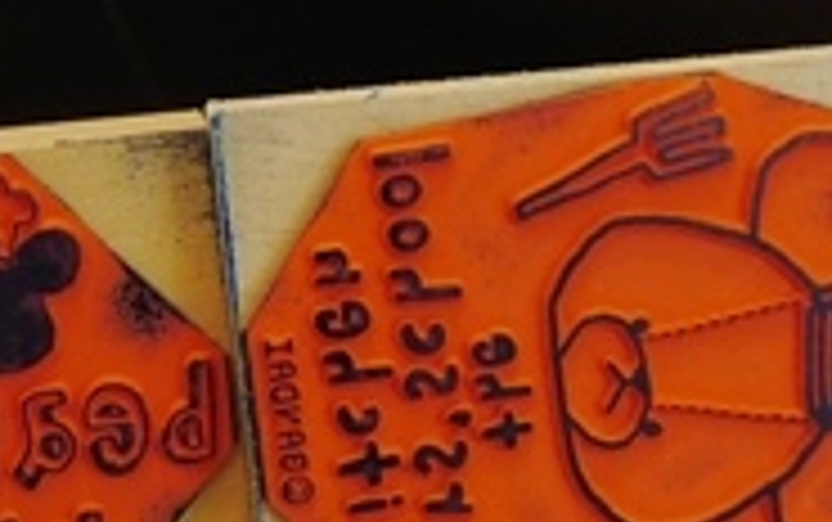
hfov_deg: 18.7
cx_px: 715
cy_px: 569
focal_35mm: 110
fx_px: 2496
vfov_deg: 11.8
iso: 800
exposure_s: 1/60
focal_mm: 15
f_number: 6.3
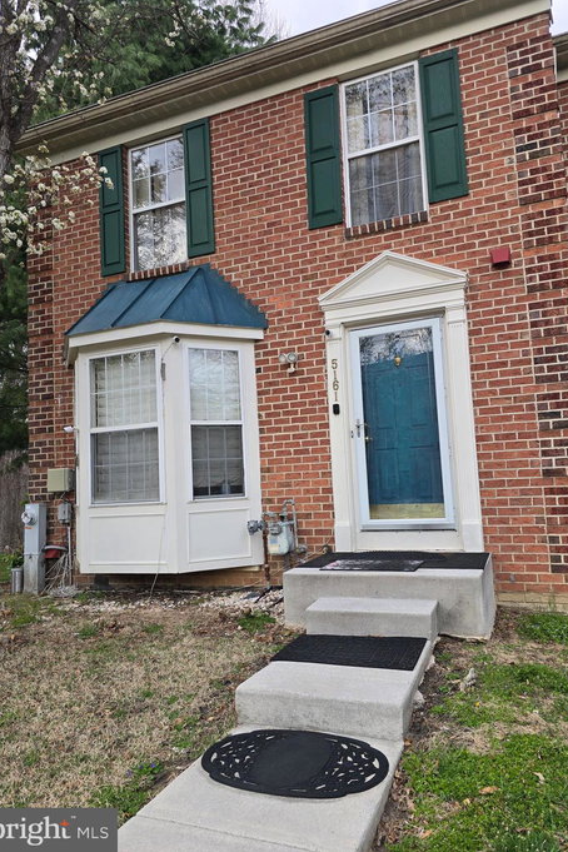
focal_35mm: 24
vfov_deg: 73.7
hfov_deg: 53.1
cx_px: 299
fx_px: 568
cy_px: 426
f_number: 1.7
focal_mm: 6.3
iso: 12
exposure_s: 1/197
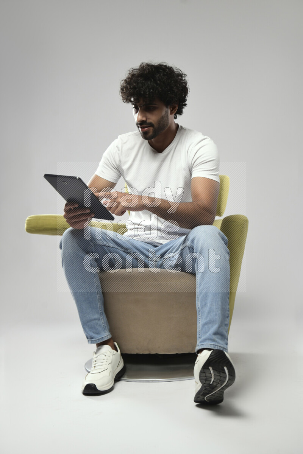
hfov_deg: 28.1
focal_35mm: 48
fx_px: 606
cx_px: 152
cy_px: 227
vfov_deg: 41.1
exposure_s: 1/125
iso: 400
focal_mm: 48
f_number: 5.6
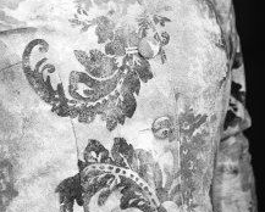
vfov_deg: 4.9
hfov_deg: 6.1
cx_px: 45
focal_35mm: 318
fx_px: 2496
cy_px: -24
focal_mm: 120
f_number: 4
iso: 100
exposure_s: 1/60
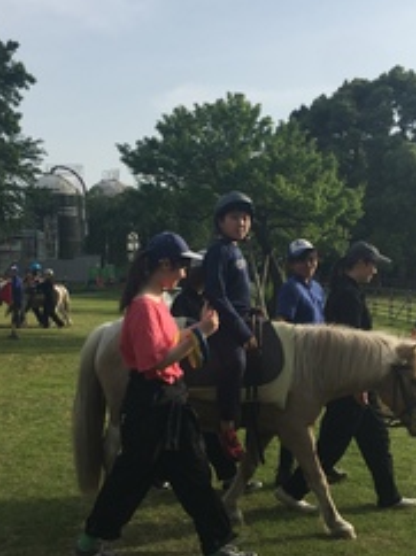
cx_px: 241
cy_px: 324
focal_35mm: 48
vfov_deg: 39.6
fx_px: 770
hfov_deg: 30.2
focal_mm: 4.15
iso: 32
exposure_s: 1/2326
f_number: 2.2
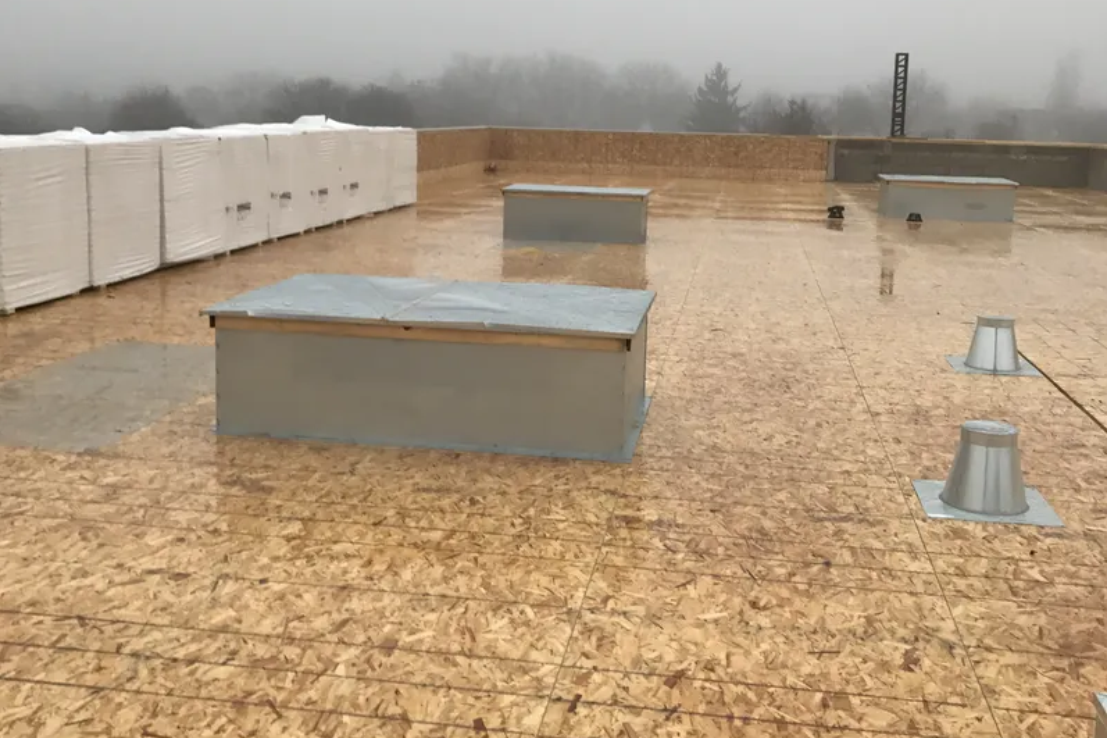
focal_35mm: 39
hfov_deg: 49.6
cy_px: 287
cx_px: 554
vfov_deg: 34.1
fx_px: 1199
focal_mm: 3.99
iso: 40
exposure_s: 1/120
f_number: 1.8
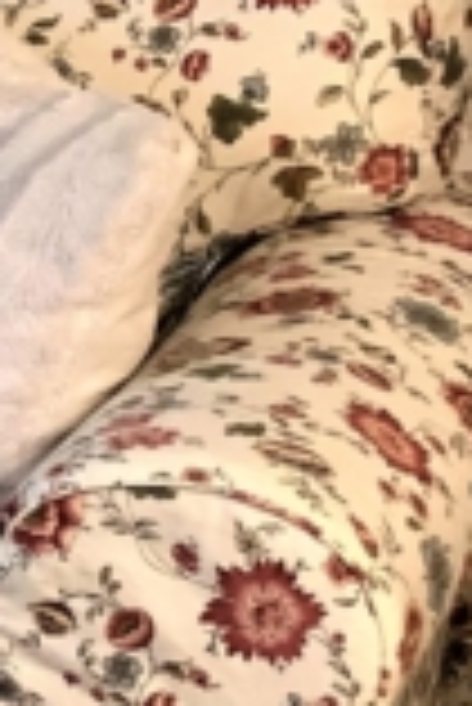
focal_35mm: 177
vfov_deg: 11.4
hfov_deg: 6.3
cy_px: -56
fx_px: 3473
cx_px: -1452
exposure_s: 1/60
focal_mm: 4.25
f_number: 1.8
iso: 250
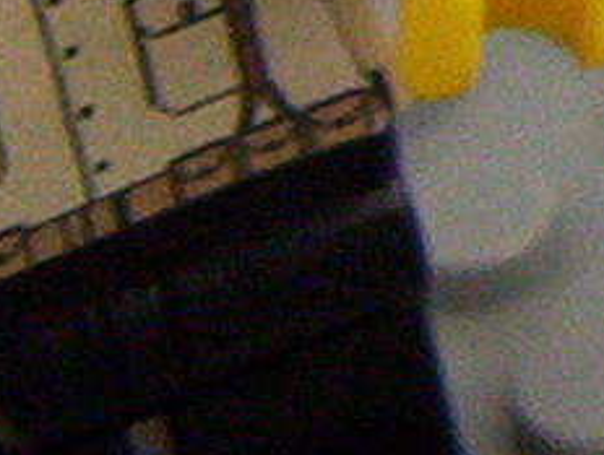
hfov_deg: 6.5
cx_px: 1937
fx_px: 4791
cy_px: -1082
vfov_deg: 5.1
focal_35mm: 274
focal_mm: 5.26
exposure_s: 1/10.1
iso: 200
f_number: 3.84
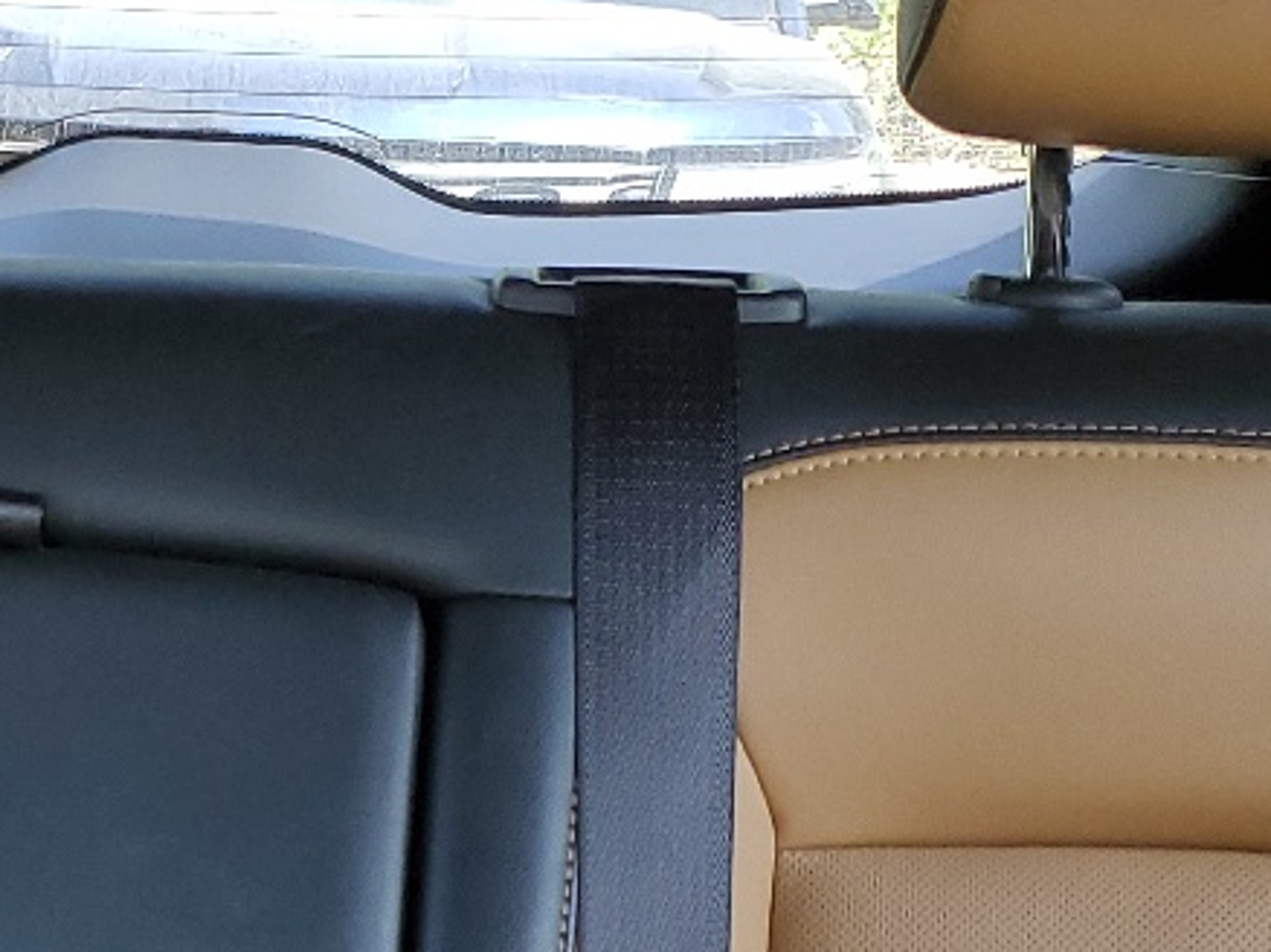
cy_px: 833
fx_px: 3486
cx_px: -174
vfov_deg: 15.4
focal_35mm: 95
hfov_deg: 19.7
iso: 96
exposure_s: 1/120
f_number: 1.5
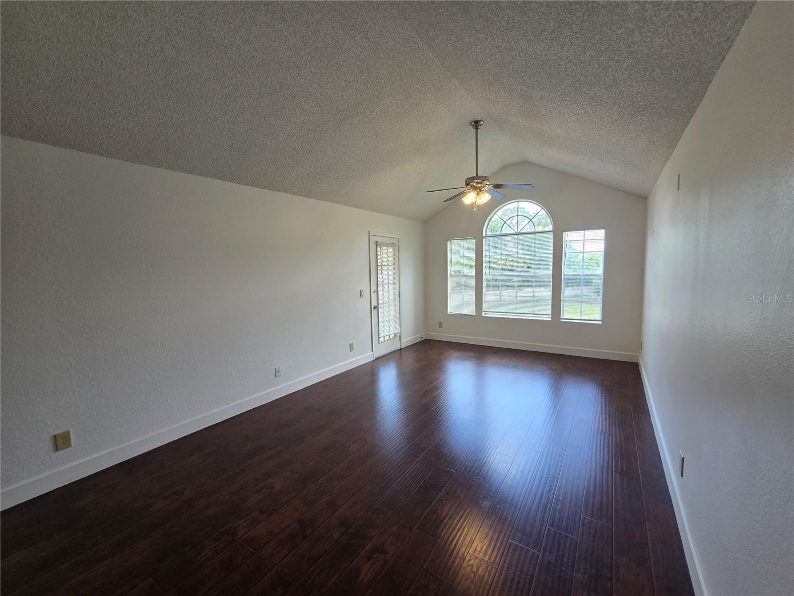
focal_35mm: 13
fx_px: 298
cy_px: 298
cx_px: 397
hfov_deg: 106.2
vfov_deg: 89.9
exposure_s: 1/79.9
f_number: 2.2
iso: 50
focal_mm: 2.2
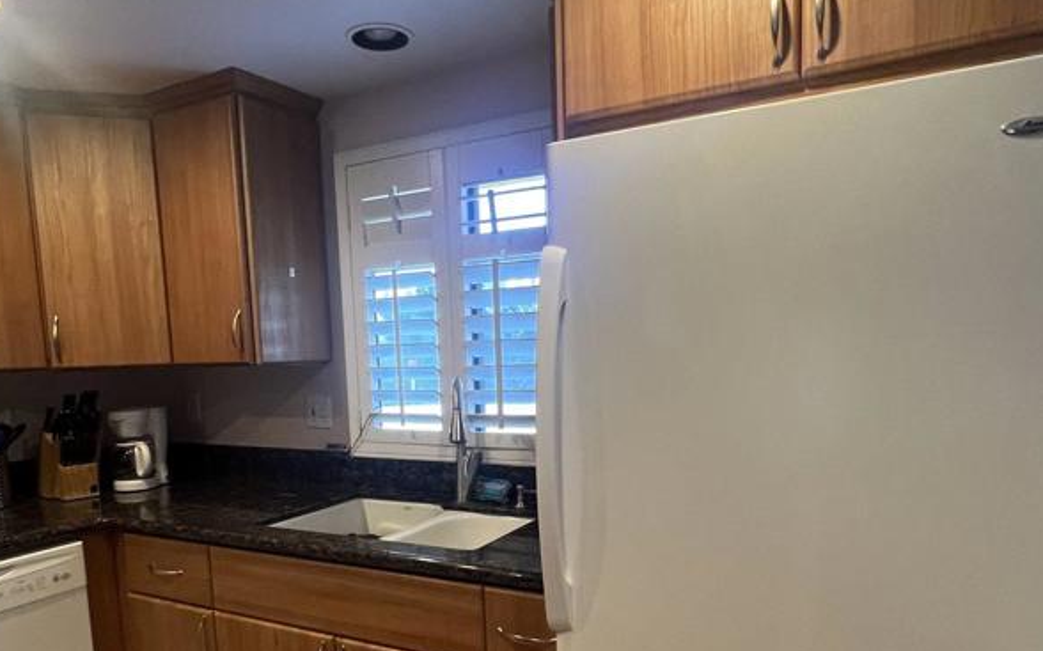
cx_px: 514
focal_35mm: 24
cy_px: 433
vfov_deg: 50.1
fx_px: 682
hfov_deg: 74.8
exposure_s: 1/60
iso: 200
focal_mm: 1.57
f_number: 1.8
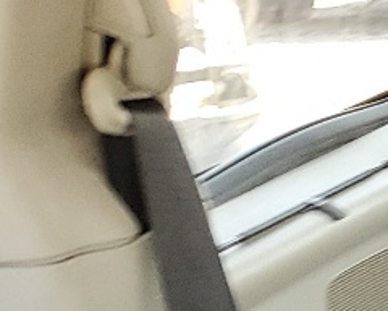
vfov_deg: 8.6
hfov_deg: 8.8
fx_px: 1941
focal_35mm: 169
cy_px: 656
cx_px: 1264
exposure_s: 1/60.2
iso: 98
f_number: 1.5
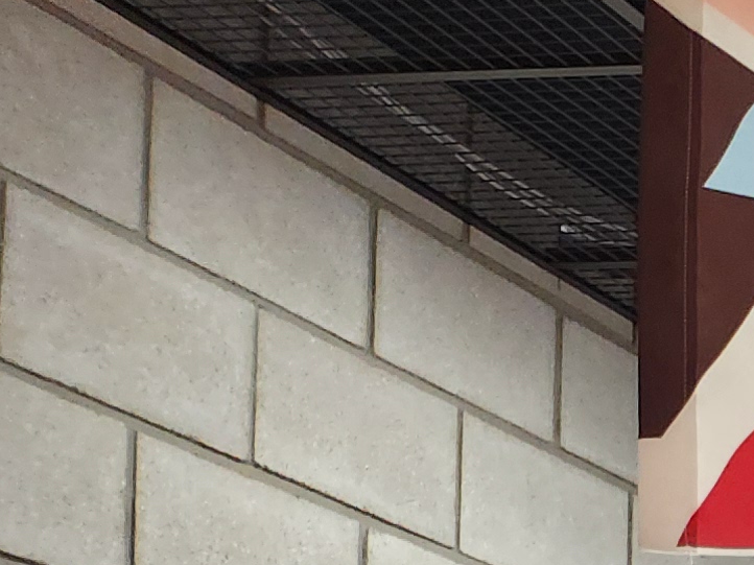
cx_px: 1922
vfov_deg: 10.1
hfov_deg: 11.6
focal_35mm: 133
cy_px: 1206
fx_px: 2896
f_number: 1.8
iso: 100
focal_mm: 5
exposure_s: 1/120
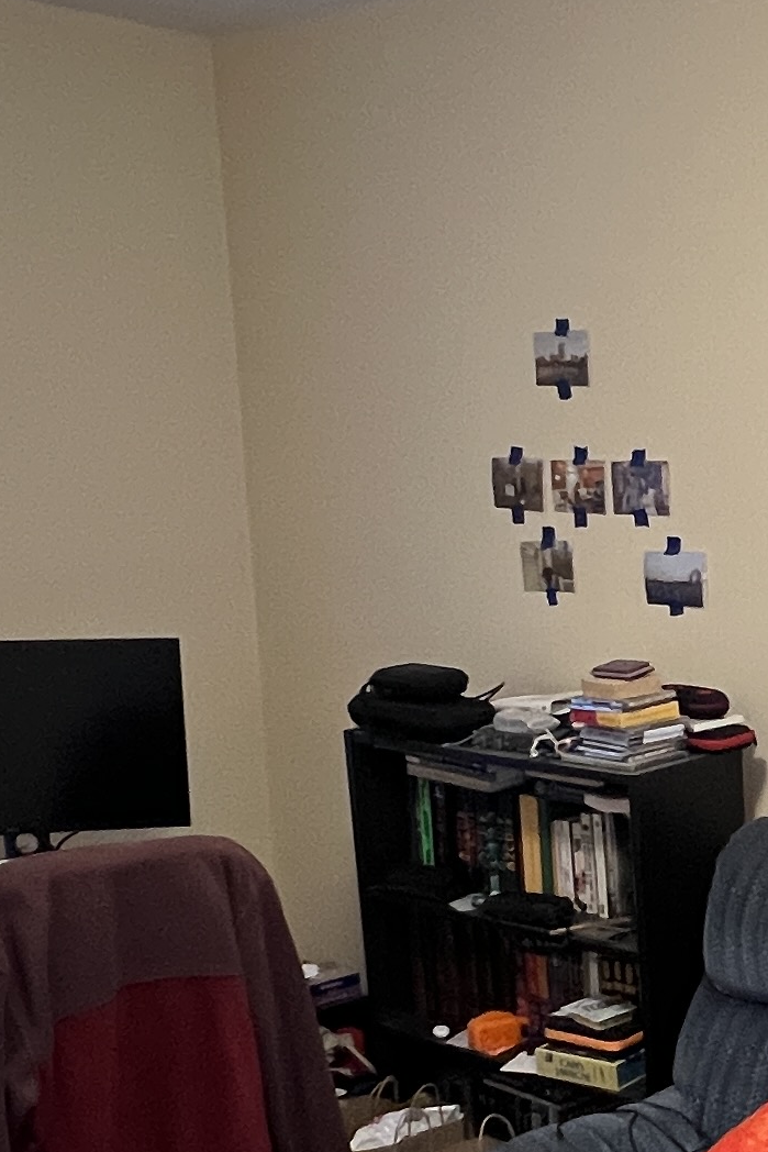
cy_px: 826
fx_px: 1663
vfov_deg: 37.5
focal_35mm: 52
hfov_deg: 23.9
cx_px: 901
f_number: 1.8
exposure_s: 1/60
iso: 320
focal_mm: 1.57
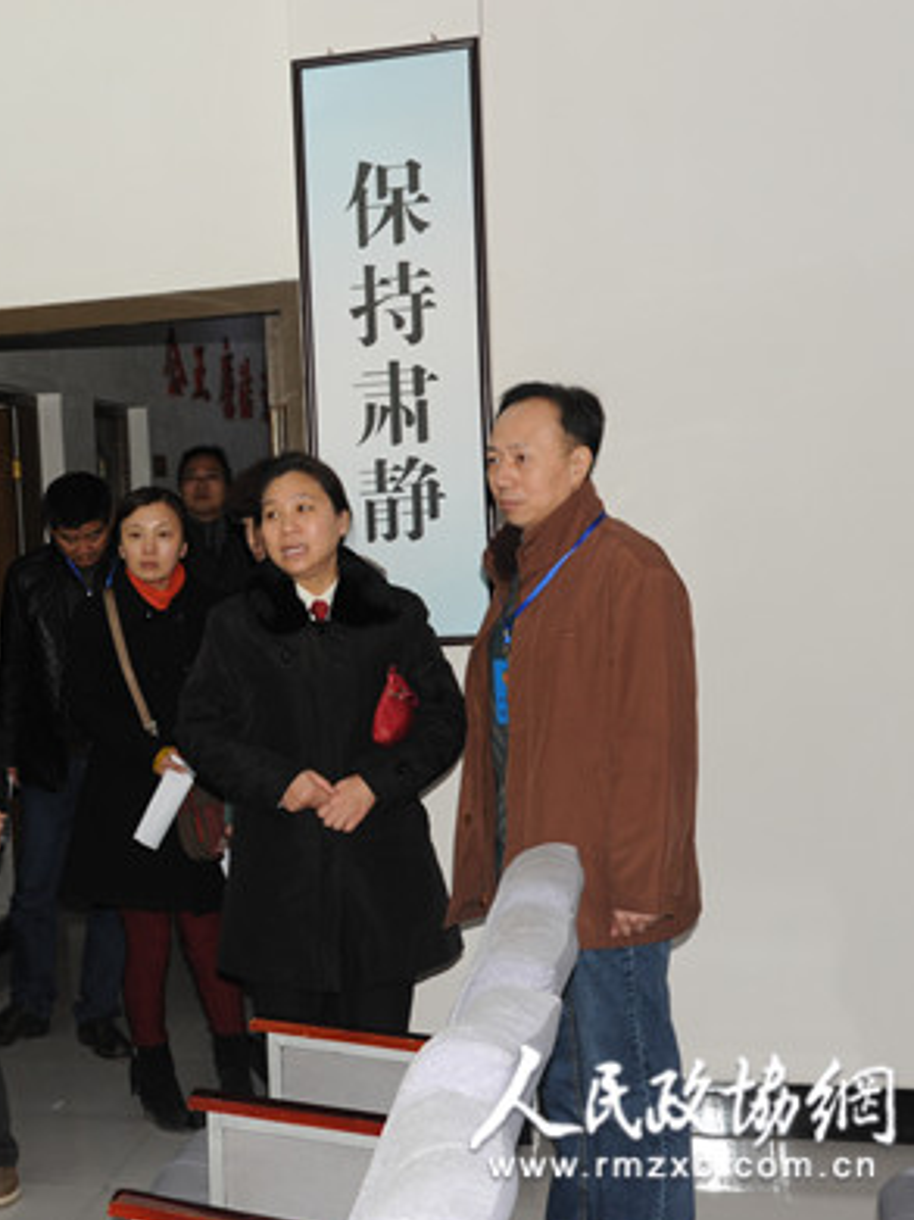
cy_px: 616
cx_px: 12
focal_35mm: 56
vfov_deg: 34.4
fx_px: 1973
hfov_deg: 24.9
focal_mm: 38
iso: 1000
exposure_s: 1/60
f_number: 8
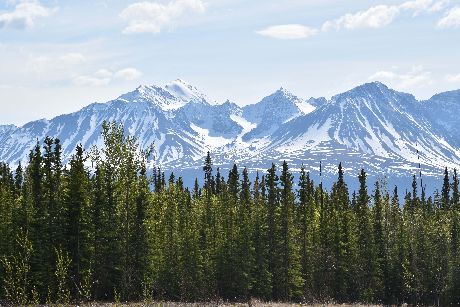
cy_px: 154
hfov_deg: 14.9
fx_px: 1763
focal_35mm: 138
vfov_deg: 9.9
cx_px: 230
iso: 200
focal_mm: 92
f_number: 11
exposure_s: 1/500
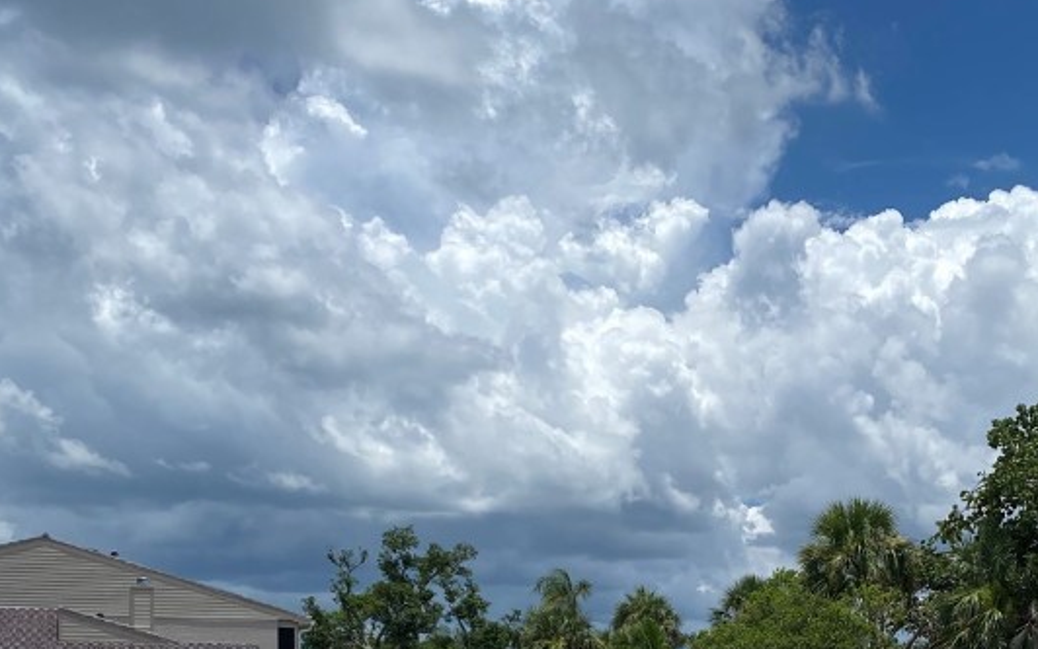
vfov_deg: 23.0
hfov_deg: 37.3
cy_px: 717
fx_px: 1500
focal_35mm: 53
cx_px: 775
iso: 32
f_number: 1.8
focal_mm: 4.25
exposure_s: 1/7692
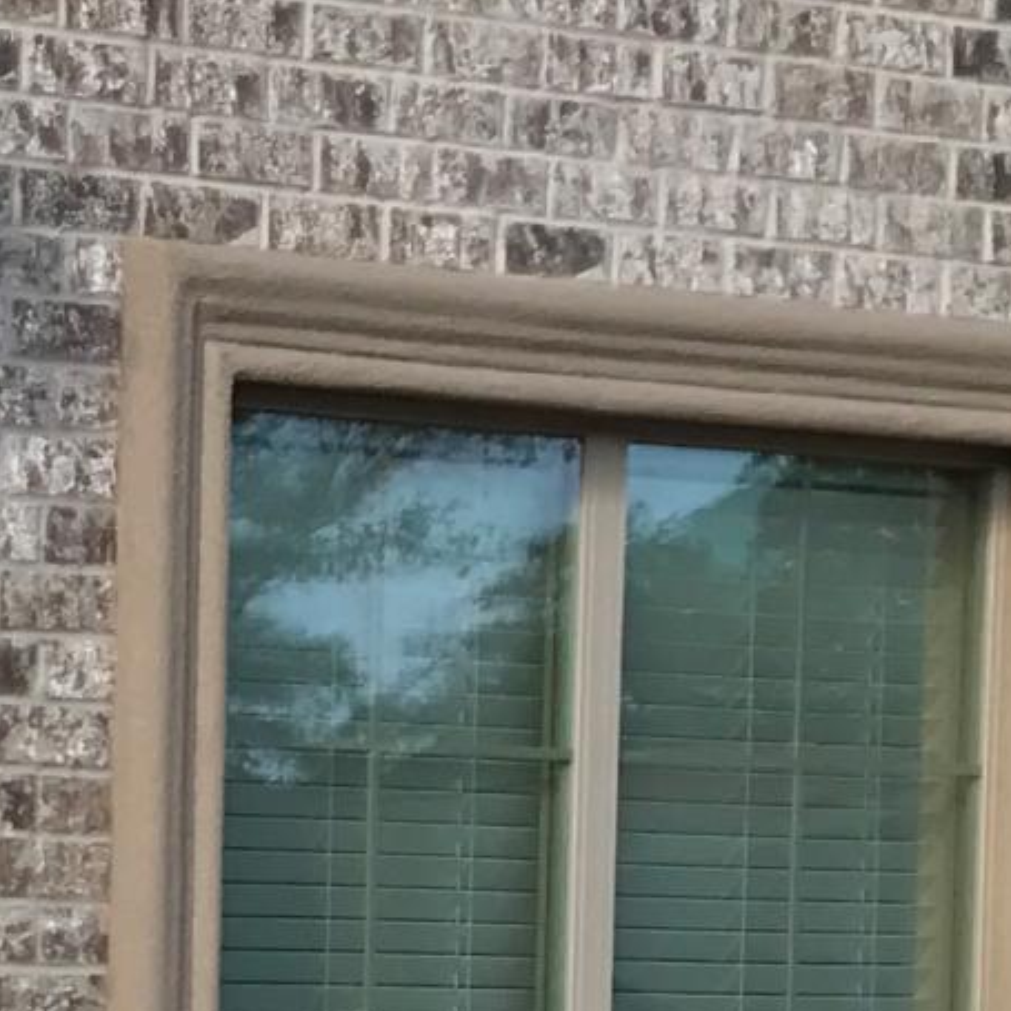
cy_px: 1569
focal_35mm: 163
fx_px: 5386
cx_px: -1740
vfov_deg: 10.3
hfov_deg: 9.2
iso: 20
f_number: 1.8
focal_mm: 3.99
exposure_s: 1/563
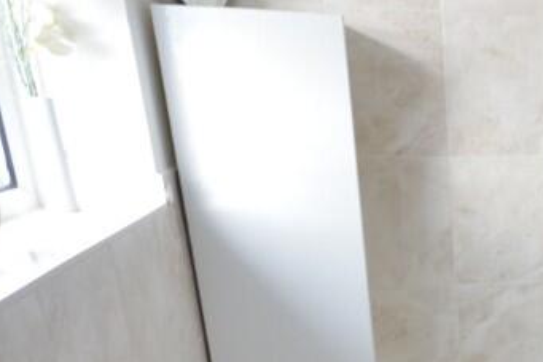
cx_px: 637
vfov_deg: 28.5
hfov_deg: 35.3
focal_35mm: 45
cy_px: 336
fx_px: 678
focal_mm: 10
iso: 400
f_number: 8
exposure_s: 1/8
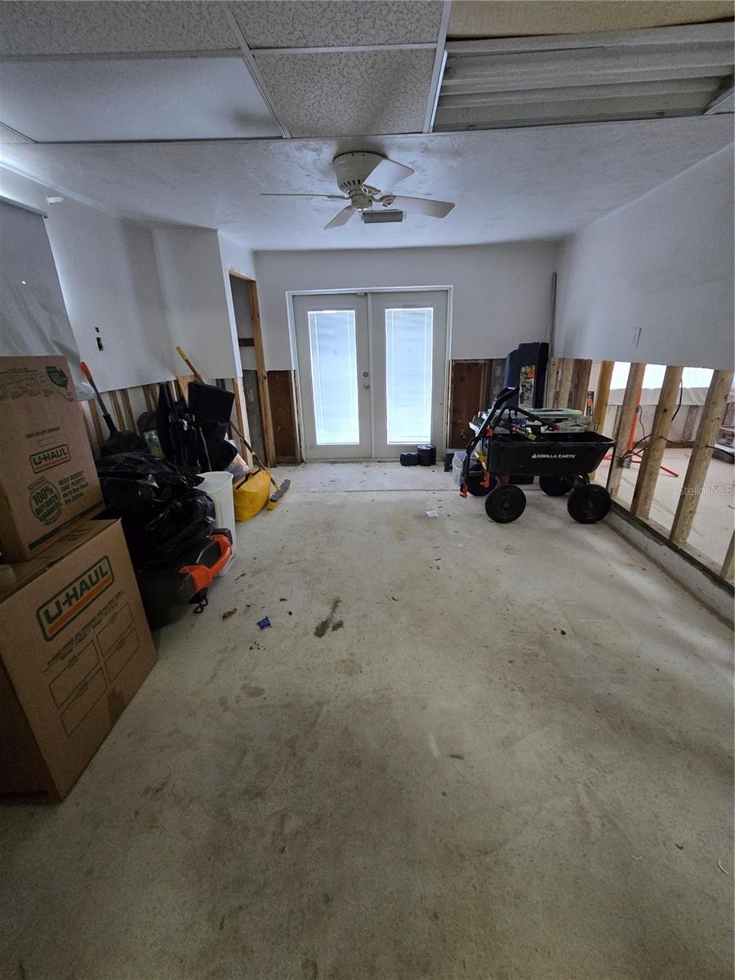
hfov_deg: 89.9
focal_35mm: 13
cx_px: 368
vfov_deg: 106.2
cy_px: 490
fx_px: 368
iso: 640
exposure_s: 1/60
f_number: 2.2
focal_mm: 2.2
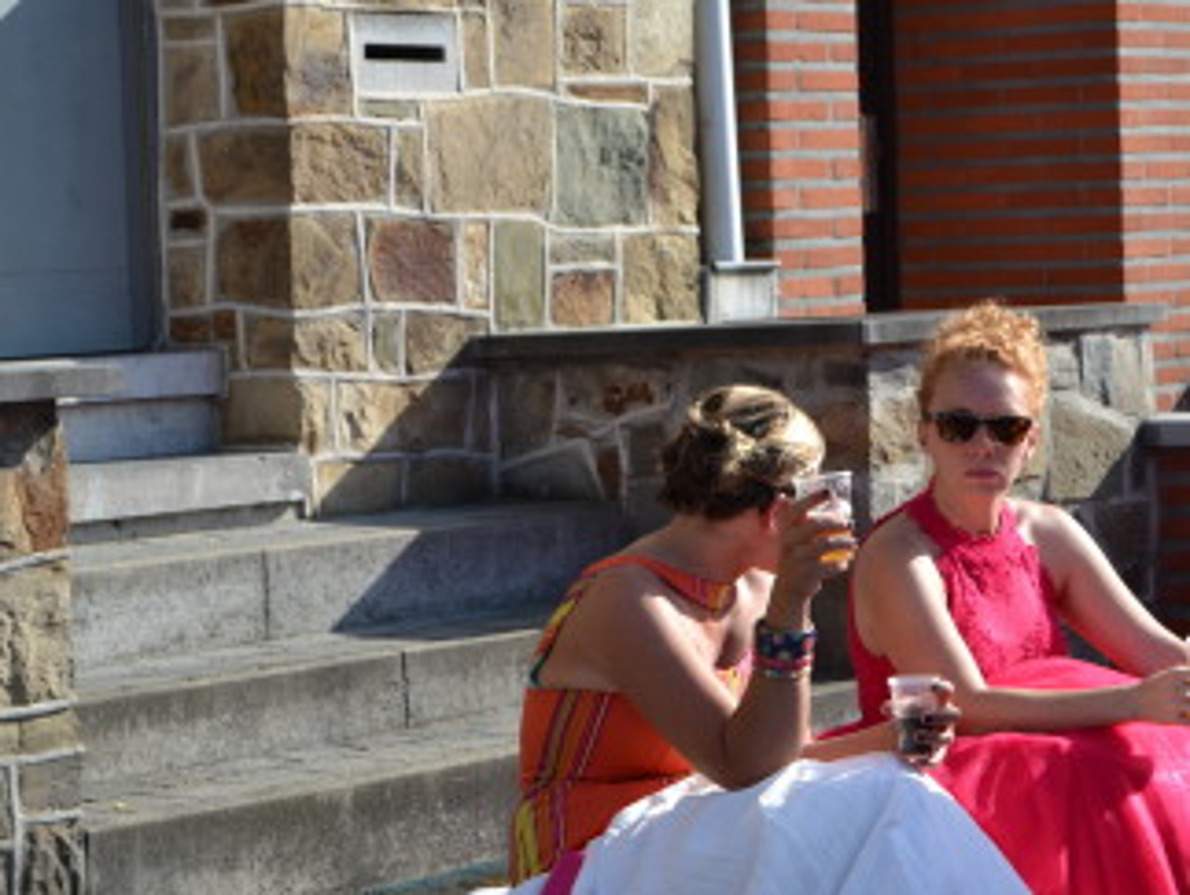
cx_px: 759
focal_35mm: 118
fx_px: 4051
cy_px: 442
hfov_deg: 16.7
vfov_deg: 12.6
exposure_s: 1/200
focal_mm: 55
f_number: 7.1
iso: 100
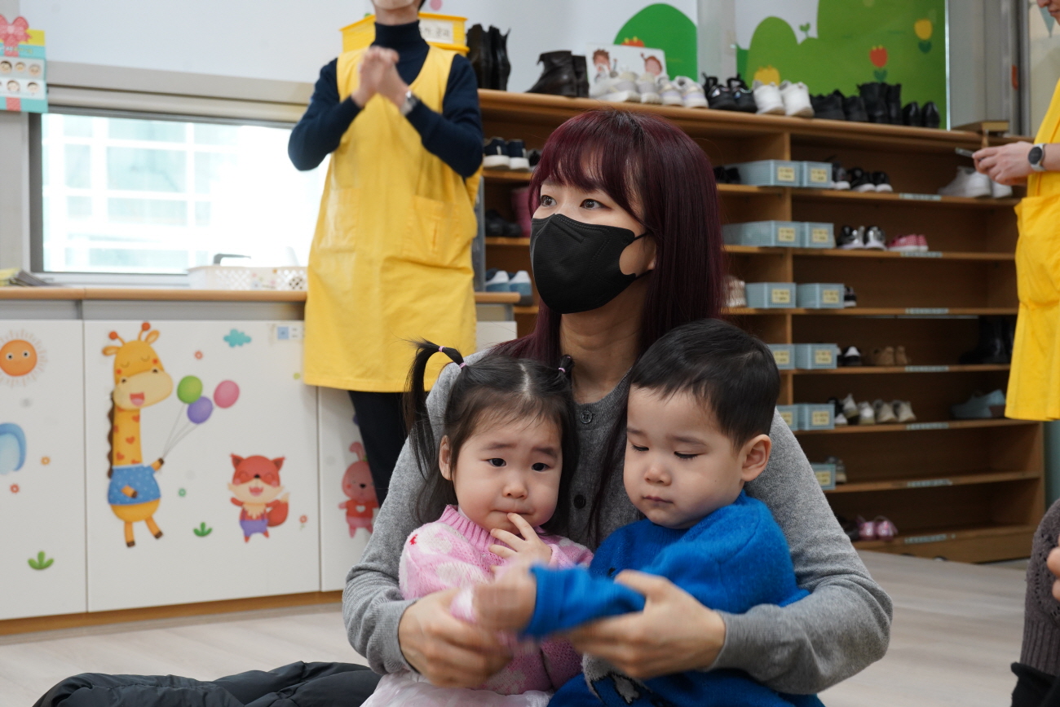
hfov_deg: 33.4
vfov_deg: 22.6
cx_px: 530
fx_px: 1767
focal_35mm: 60
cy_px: 354
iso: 2500
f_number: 9
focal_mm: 60
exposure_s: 1/40
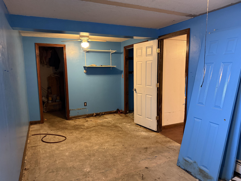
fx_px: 167
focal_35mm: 24
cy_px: 90
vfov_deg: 56.8
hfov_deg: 71.6
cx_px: 120
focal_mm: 6.76
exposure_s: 1/40
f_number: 1.78
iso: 640
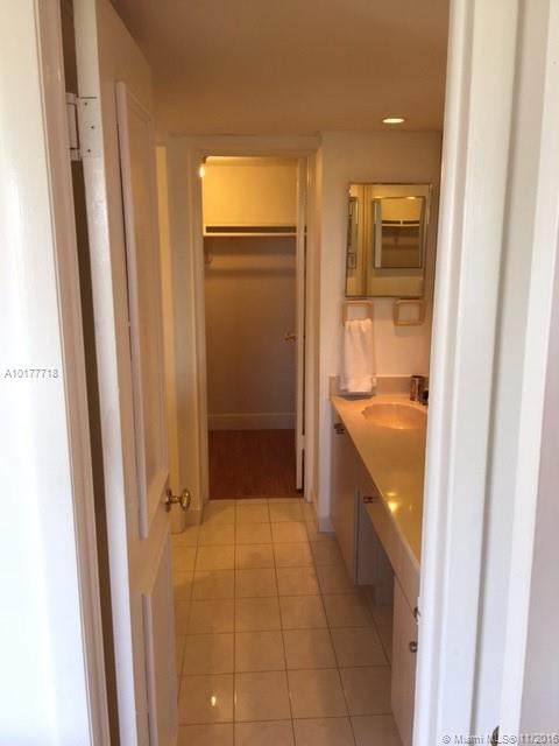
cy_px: 373
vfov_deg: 61.7
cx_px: 280
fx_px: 624
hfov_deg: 48.2
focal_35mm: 29
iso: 50
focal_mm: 4.15
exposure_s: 1/30
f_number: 2.2
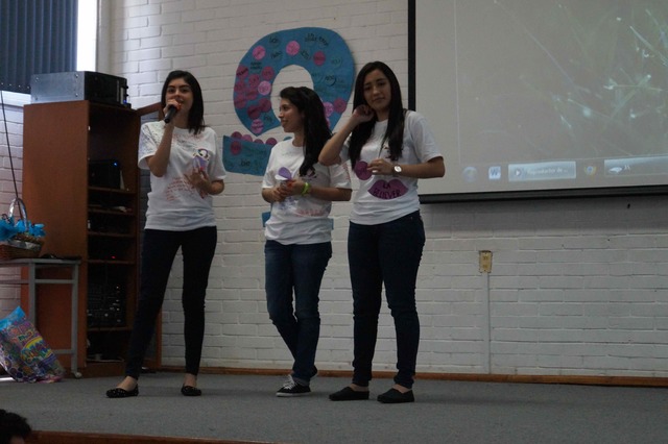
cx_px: 334
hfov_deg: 24.6
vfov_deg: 16.5
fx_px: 1530
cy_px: 222
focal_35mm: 82
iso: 3200
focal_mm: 55
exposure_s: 1/100
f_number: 5.6
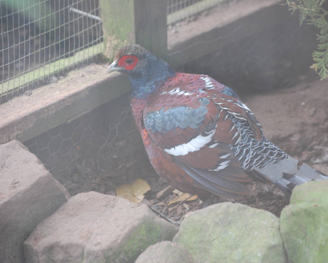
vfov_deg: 8.9
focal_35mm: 173
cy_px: 132
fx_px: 1680
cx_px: 190
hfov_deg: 11.2
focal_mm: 102
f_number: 4.8
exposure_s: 1/80
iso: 800
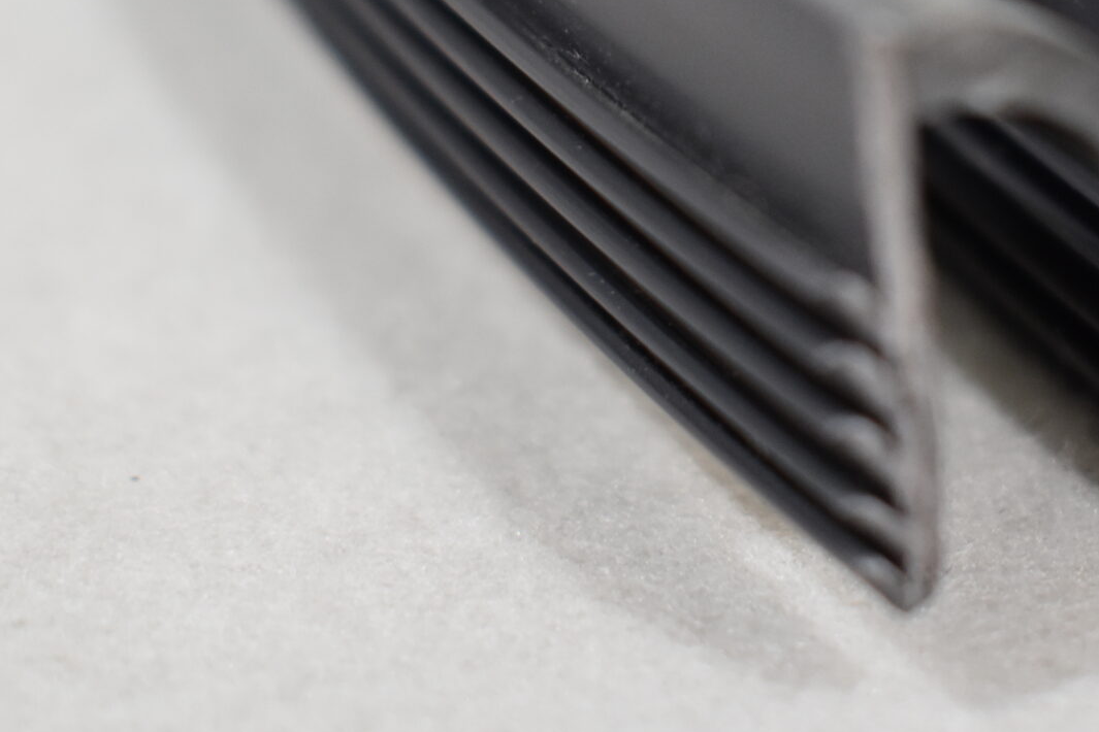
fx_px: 3852
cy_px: 140
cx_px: 941
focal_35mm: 126
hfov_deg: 16.1
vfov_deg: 10.8
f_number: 4.5
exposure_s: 1/125
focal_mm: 35
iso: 1000
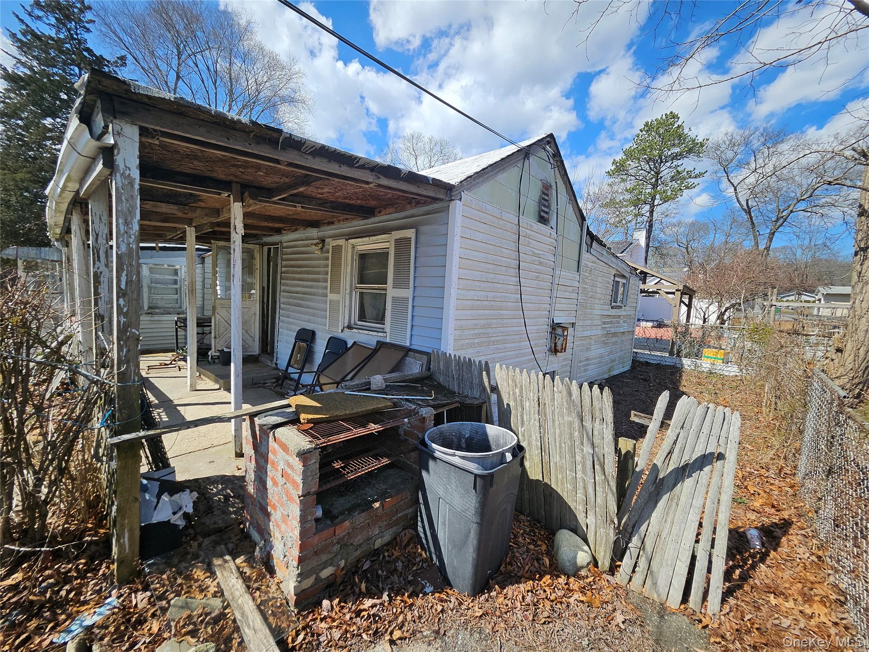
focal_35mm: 13
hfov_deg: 106.2
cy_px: 326
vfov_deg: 89.9
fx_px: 326
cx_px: 434
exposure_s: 1/924
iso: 32
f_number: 2.2
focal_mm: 1.7
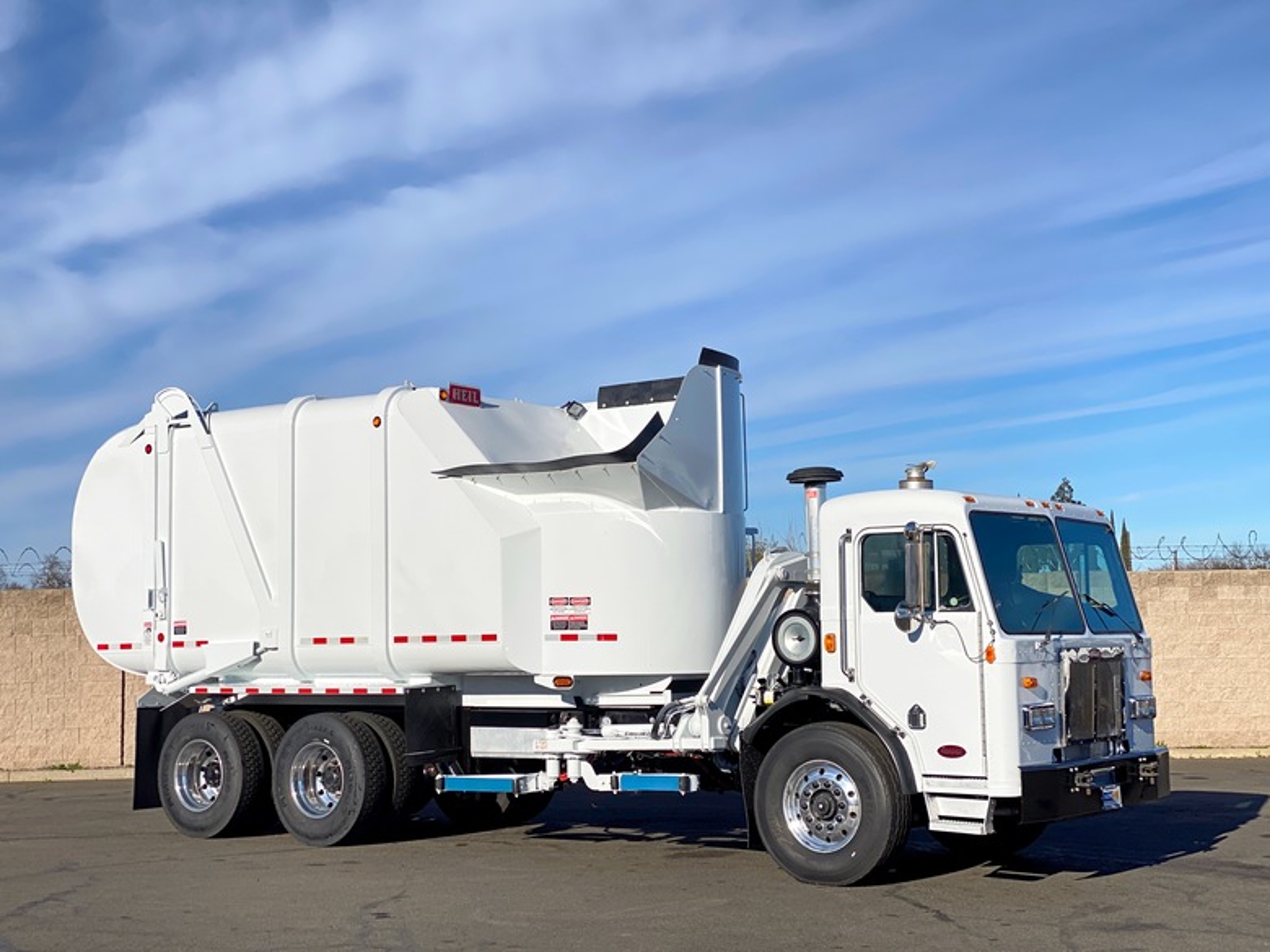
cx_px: 635
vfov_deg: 28.0
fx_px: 1908
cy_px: 476
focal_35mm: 52
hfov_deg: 36.8
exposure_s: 1/2519
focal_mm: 6
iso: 20
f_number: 2
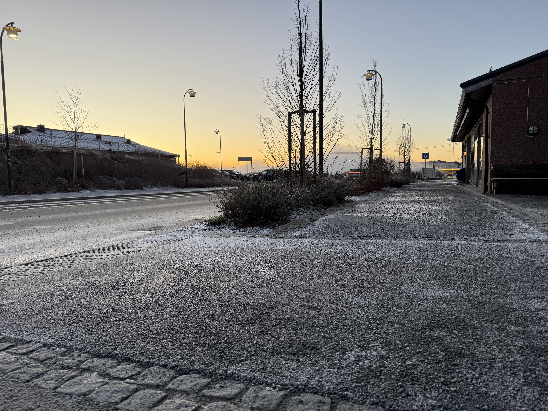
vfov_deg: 56.8
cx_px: 274
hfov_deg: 71.6
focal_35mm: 24
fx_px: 380
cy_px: 206
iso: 50
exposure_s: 1/147
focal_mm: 6.76
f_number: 1.78
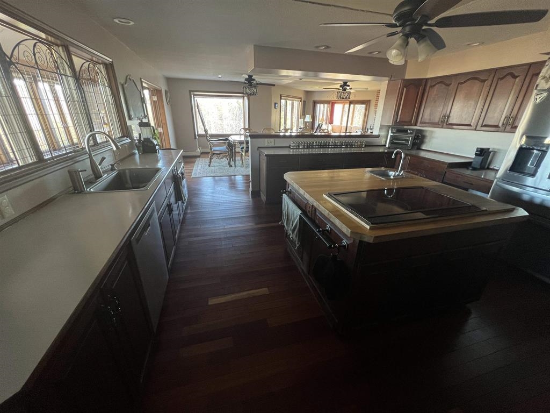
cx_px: 275
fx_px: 207
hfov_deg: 106.2
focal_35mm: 13
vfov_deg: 89.9
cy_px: 206
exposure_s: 1/60
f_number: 1.8
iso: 160
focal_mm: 1.57
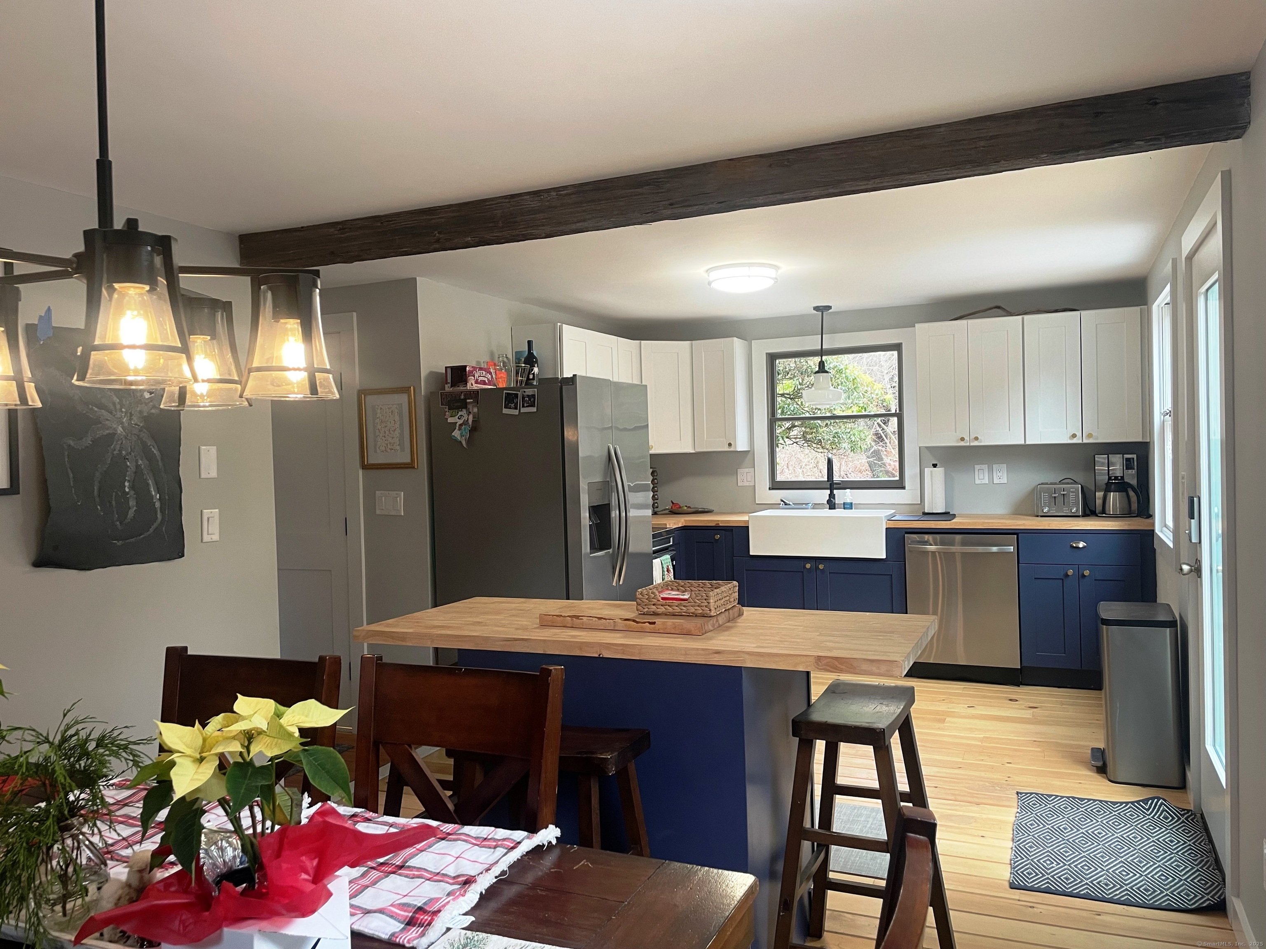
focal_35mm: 26
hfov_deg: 67.3
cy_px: 474
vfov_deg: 53.1
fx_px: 951
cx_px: 633
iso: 80
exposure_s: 1/60
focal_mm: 4.2
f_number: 1.6
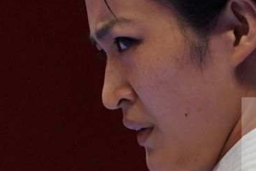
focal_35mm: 2081
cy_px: 162
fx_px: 14797
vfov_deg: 0.7
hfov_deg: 1.0
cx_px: 68
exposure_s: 1/500
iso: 800
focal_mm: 280
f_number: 4
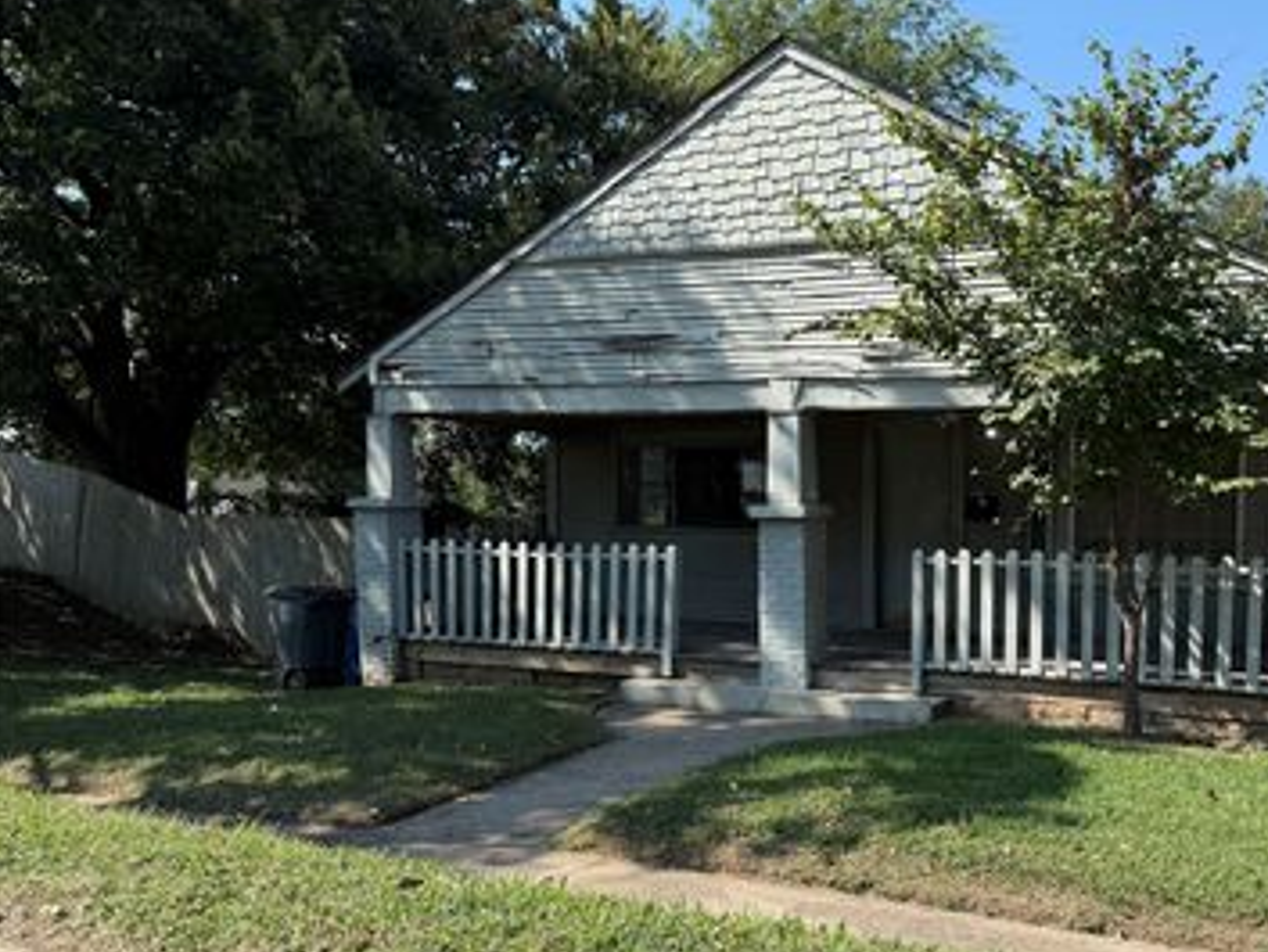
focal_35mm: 34
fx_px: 1246
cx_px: 891
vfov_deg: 41.7
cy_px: 555
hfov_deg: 52.4
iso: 100
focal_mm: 6.76
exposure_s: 1/3425
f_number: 1.78
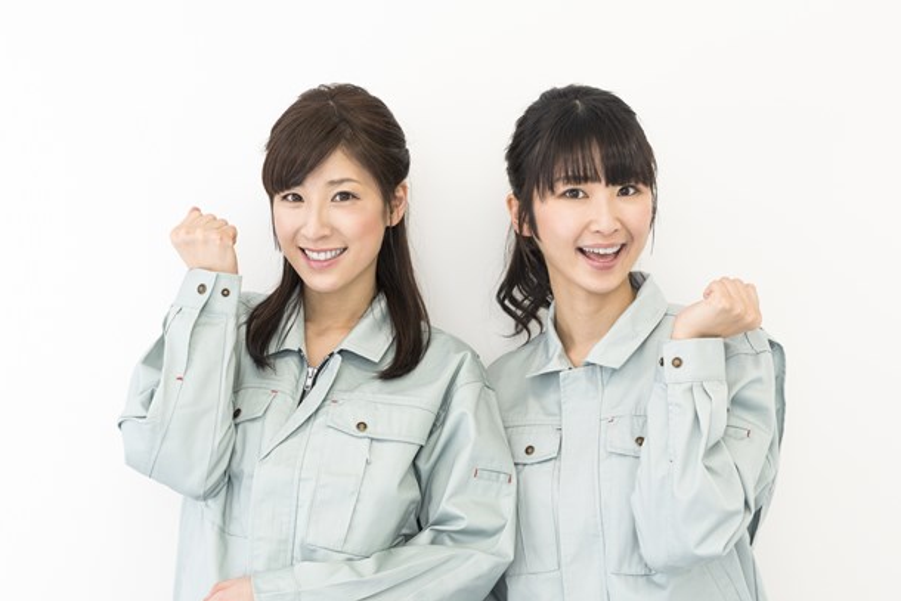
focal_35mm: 59
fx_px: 1477
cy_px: 343
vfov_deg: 23.0
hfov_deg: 33.9
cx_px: 419
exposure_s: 1/125
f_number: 5.6
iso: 400
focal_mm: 50
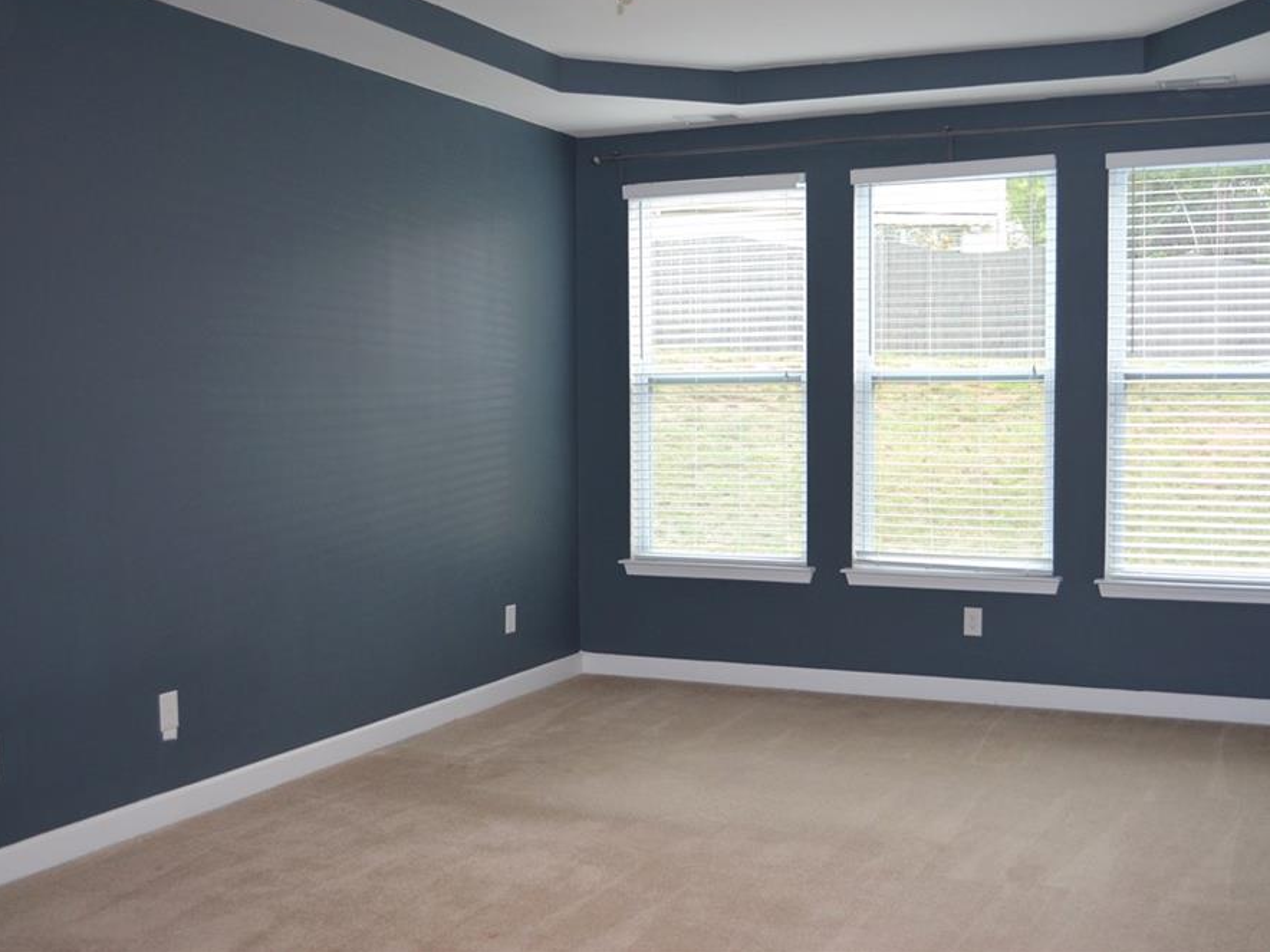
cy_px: 469
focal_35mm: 40
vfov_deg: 36.0
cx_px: 707
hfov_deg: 46.7
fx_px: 1468
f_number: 4
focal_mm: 24
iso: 800
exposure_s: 1/60
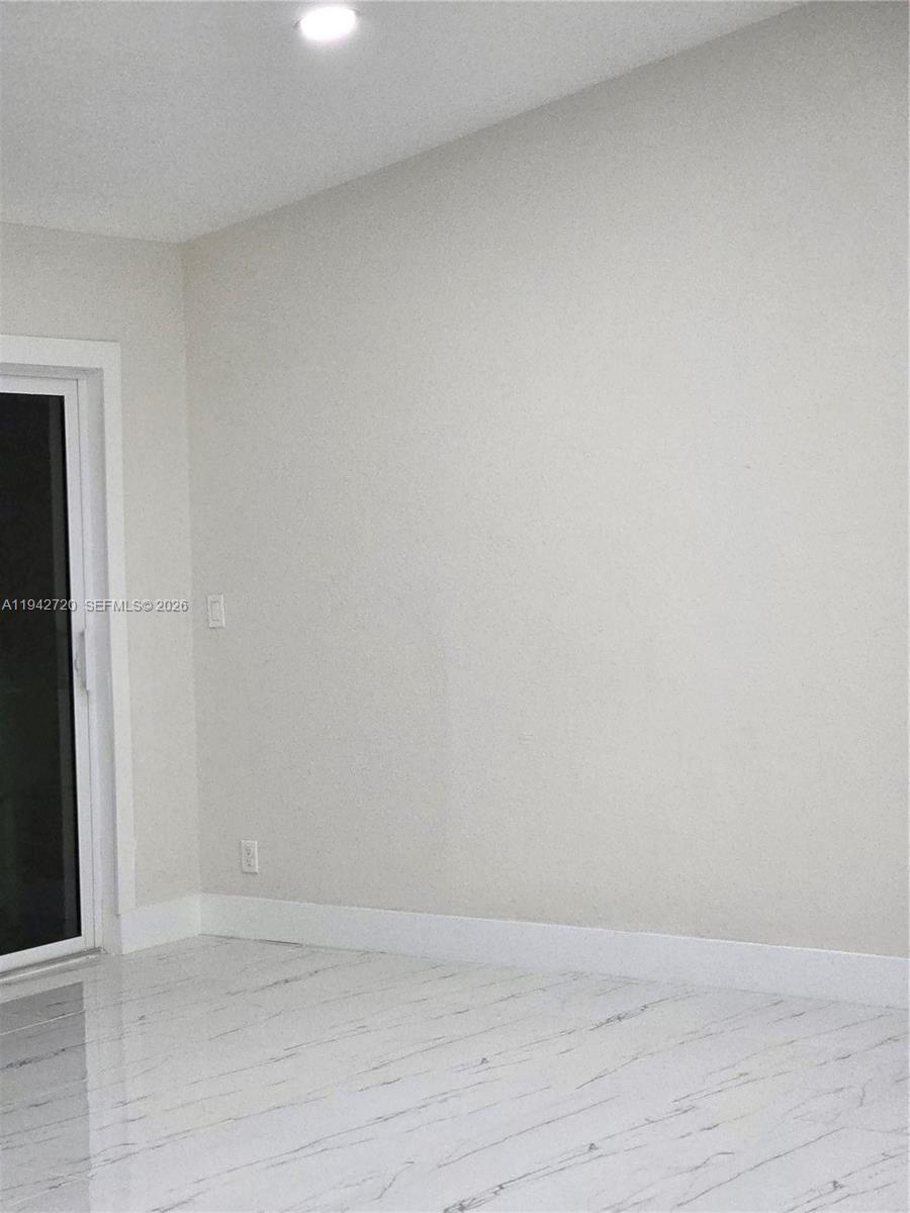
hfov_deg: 21.3
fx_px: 2419
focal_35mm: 69
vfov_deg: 28.2
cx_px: 455
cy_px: 606
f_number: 2.4
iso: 250
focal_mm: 7
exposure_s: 1/120
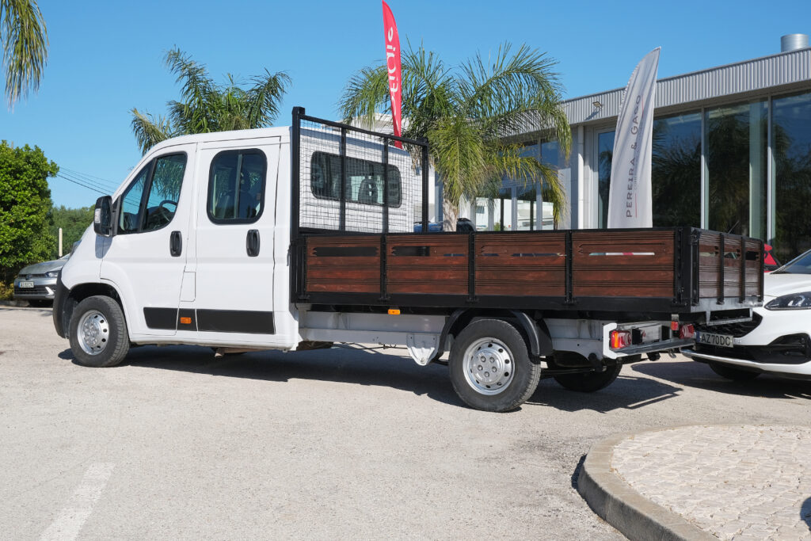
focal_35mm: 43
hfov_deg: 45.4
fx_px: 969
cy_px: 270
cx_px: 406
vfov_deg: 31.2
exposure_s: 1/320
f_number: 9
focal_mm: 28.8
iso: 160
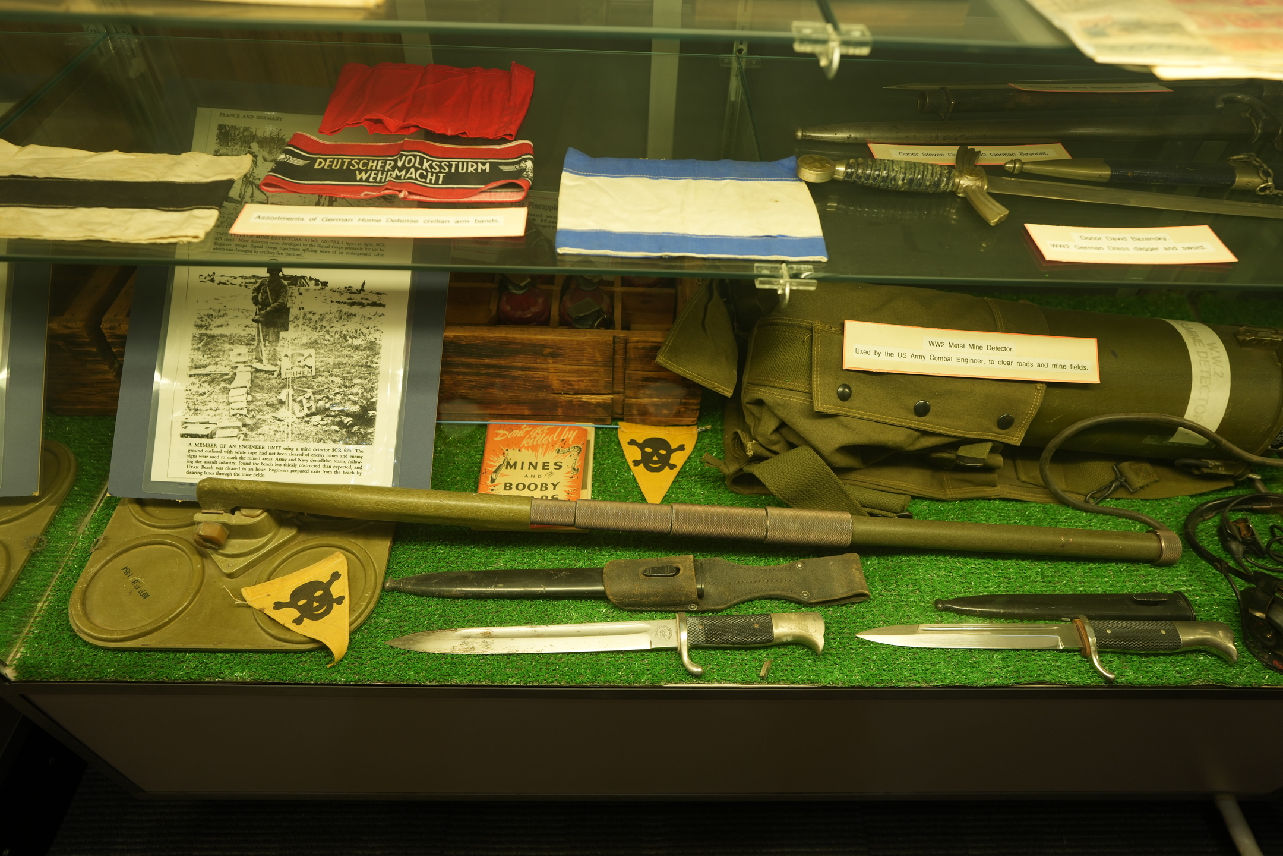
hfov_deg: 76.1
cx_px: 642
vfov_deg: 55.1
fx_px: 820
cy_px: 428
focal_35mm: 23
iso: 250
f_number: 3.5
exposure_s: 1/30
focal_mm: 23
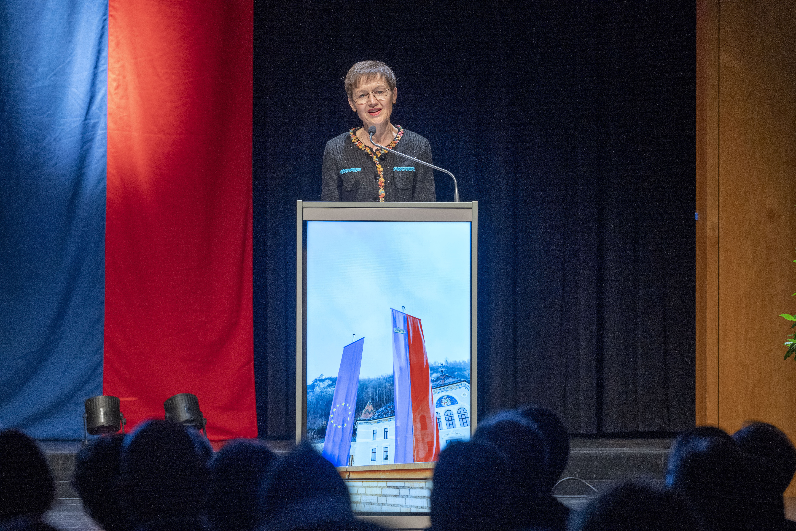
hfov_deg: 10.3
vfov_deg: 6.9
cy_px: 266
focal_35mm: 200
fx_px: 4422
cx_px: 398
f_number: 5.6
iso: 1000
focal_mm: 200
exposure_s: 1/100
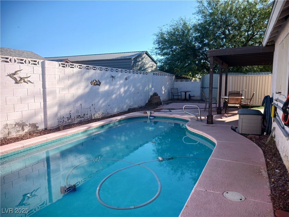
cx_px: 144
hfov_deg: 65.3
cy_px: 108
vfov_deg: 51.4
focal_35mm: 27
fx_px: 225
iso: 20
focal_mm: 4
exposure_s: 1/225
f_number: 1.8
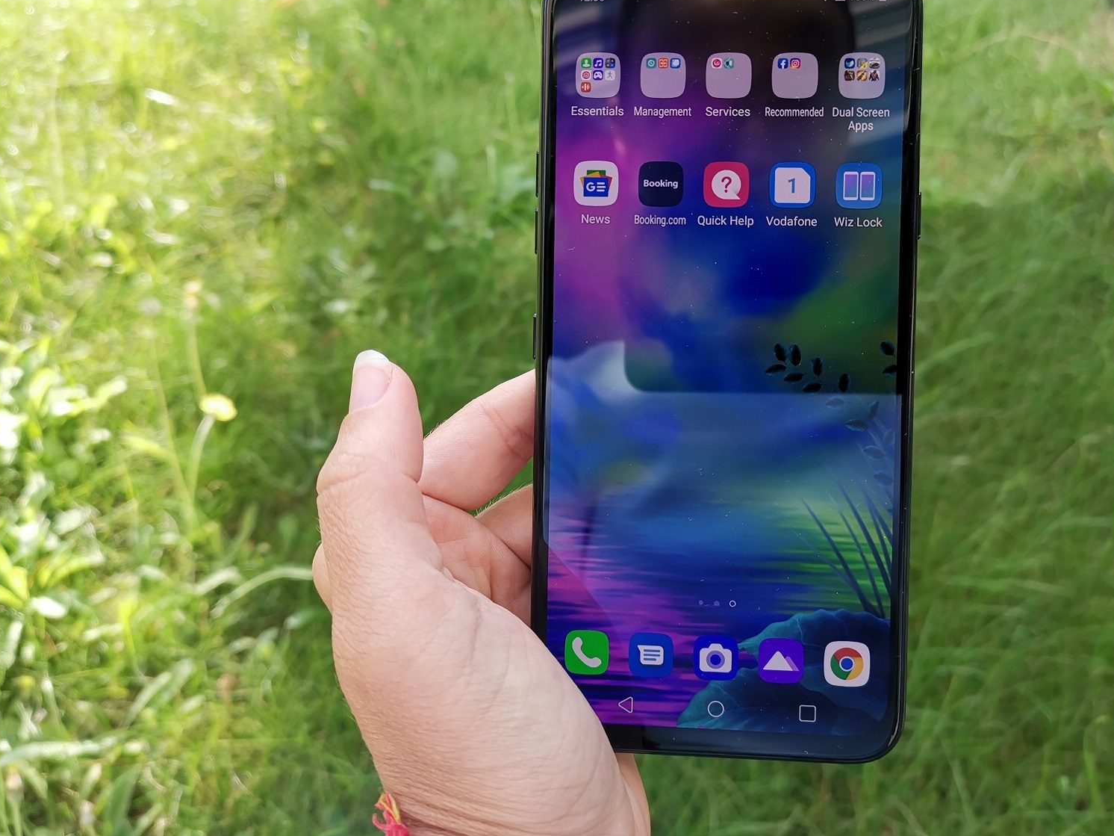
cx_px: 599
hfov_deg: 55.3
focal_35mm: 33
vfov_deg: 42.8
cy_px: 345
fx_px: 1062
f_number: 1.8
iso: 50
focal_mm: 3.95
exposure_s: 1/287
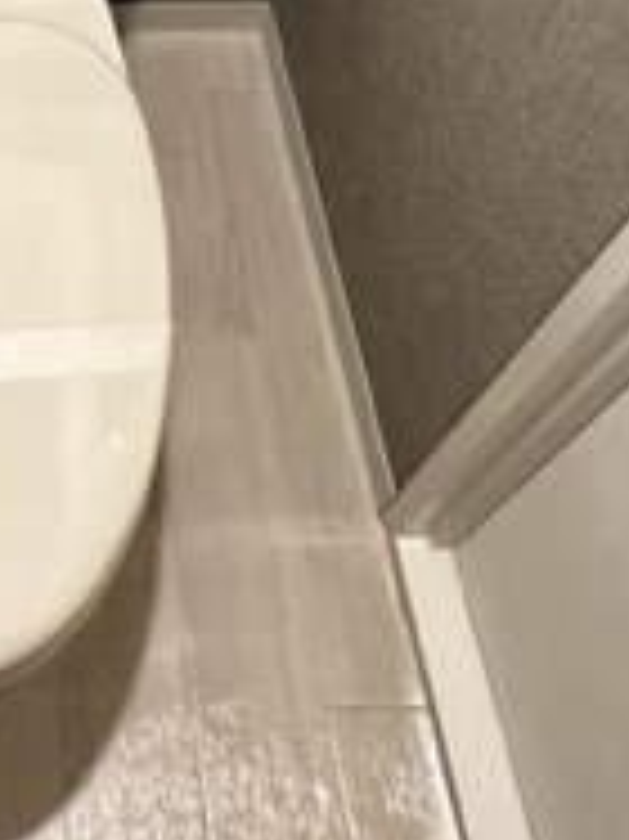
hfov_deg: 27.7
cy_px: -157
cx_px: -54
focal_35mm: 48
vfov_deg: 32.9
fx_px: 1164
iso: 1000
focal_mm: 2.22
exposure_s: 1/60
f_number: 2.2
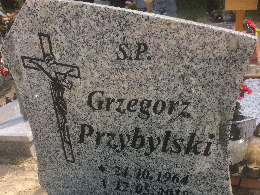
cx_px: 130
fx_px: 293
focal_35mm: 39
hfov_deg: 47.9
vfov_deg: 35.8
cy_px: 152
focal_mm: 4.15
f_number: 2.2
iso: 32
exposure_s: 1/1053
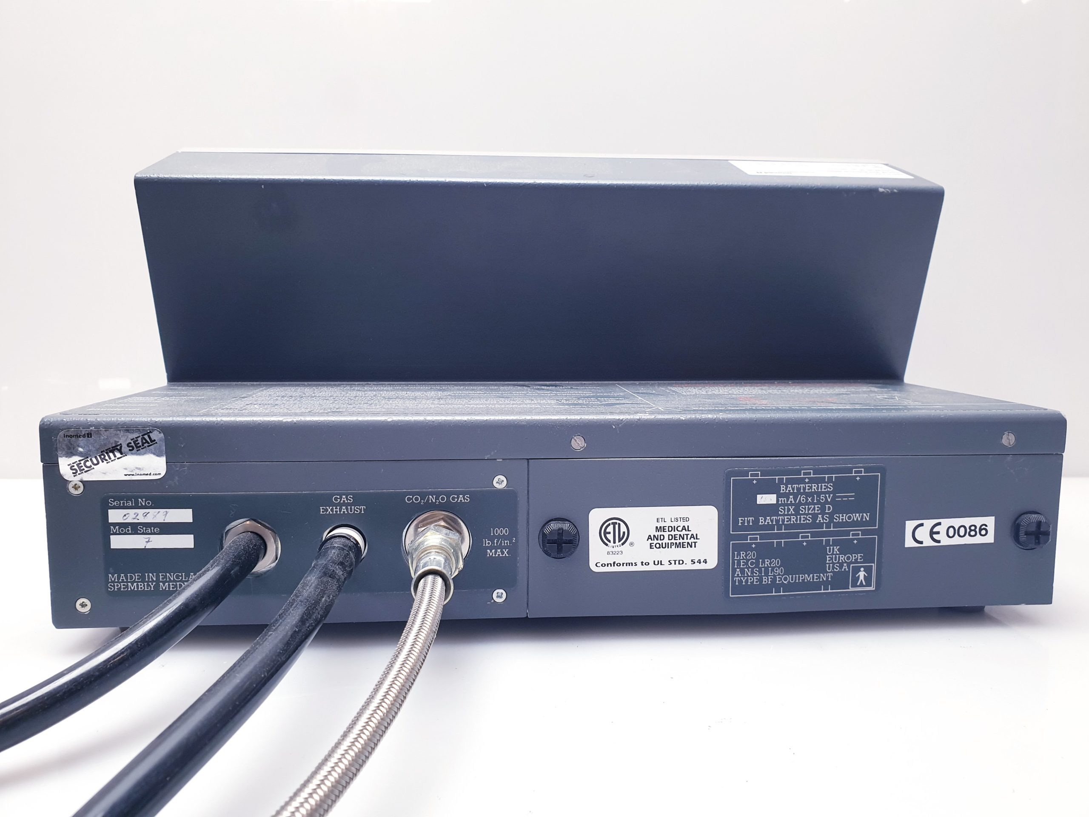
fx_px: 818
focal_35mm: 26
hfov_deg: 67.3
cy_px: 408
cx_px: 544
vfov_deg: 53.1
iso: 100
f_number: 2.4
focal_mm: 4.3
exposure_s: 1/50
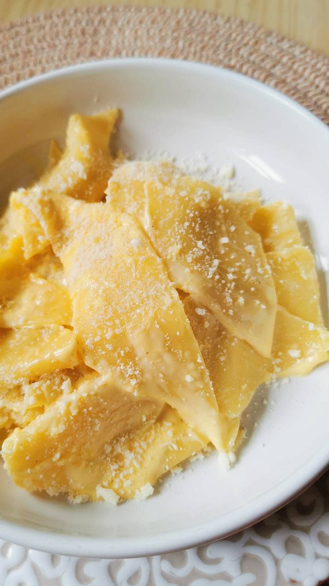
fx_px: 465
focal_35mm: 30
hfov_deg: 38.6
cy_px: 291
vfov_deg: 64.3
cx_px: 118
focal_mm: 5.56
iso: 64
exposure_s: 1/100
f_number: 1.6
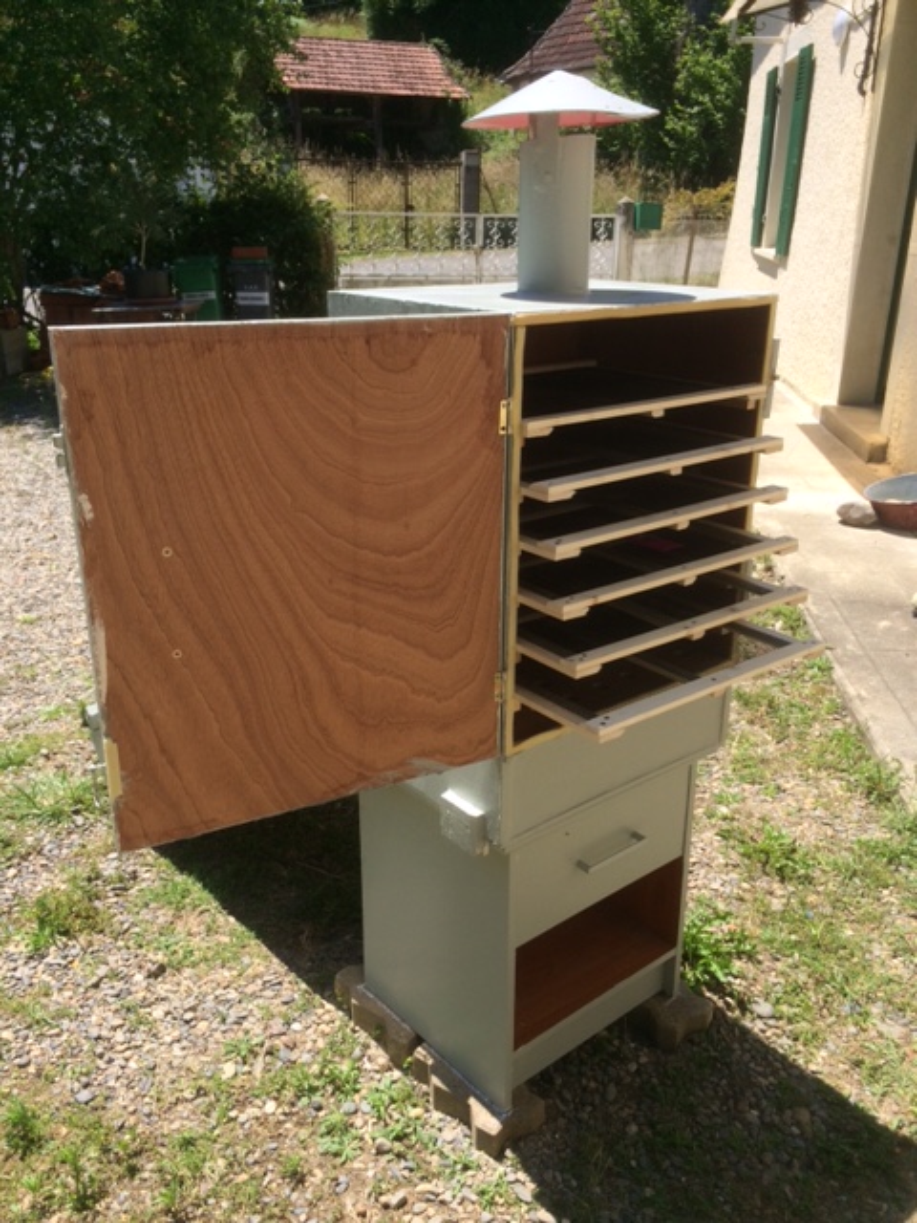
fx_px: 1024
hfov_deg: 48.2
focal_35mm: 29
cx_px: 458
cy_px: 612
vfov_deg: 61.7
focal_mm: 4.15
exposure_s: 1/1368
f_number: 2.2
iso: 32
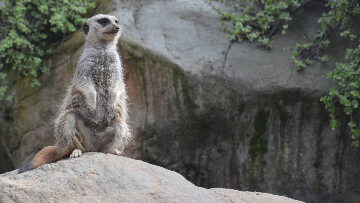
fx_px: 1277
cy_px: 91
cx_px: 85
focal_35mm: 134
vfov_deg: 9.1
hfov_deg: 16.0
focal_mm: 55
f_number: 6.3
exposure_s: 1/160
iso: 200
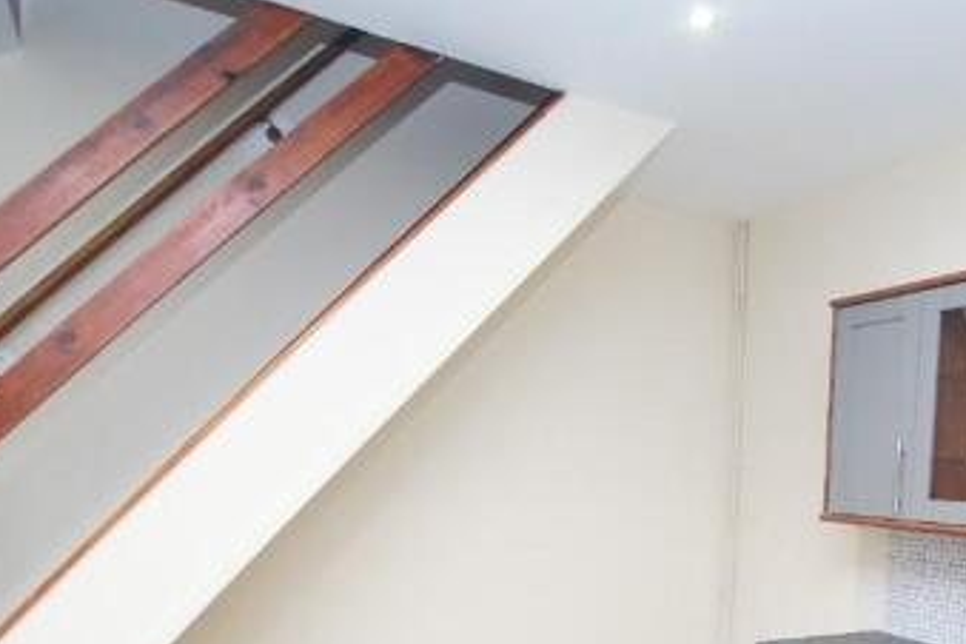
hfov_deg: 60.0
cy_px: 568
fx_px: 778
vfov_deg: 41.7
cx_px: 731
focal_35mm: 29
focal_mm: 10
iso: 2500
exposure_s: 1/160
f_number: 3.5
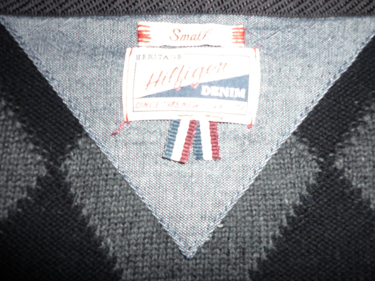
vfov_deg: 43.0
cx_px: 188
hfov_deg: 55.3
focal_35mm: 33
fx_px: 358
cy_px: 140
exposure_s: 1/30
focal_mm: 5.5
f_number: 2.8
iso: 100
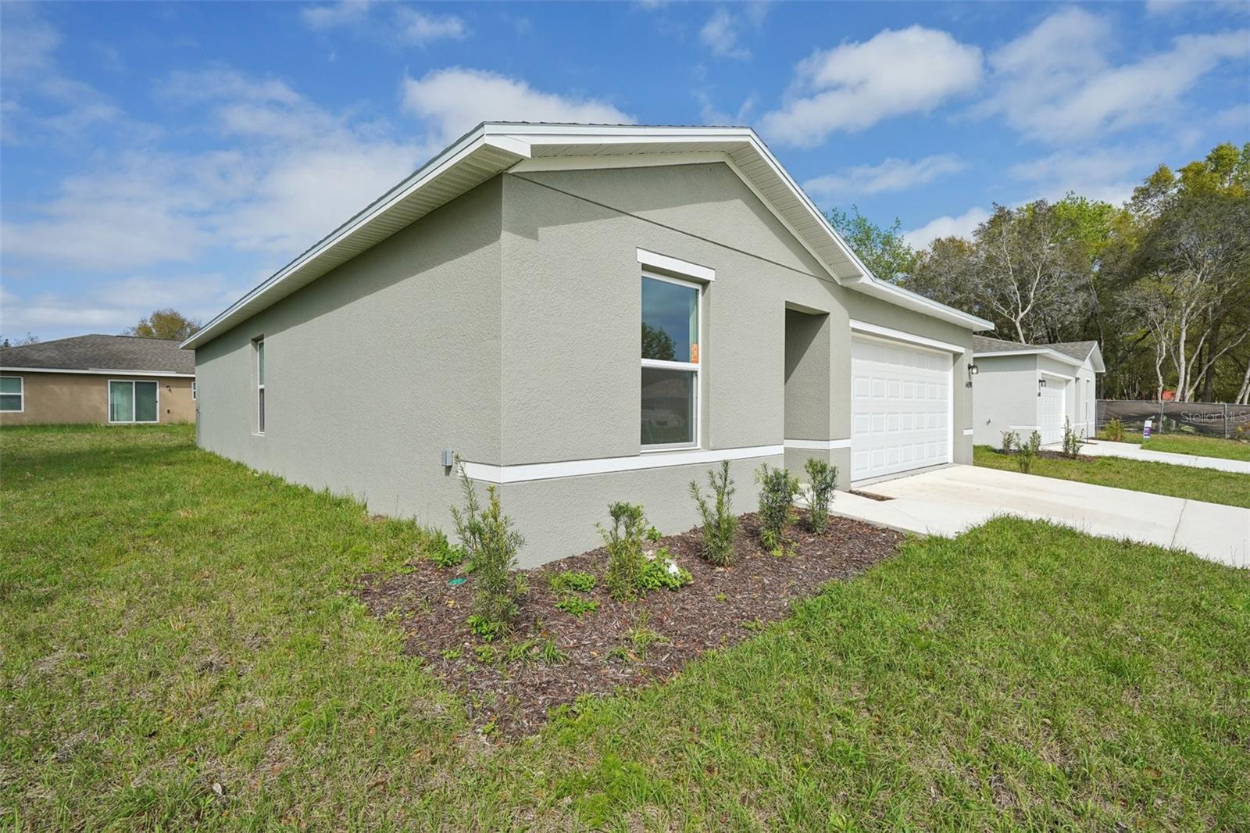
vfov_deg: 73.7
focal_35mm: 16
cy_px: 416
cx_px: 625
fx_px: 555
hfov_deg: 96.7
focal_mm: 16
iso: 50
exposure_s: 1/200
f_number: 8
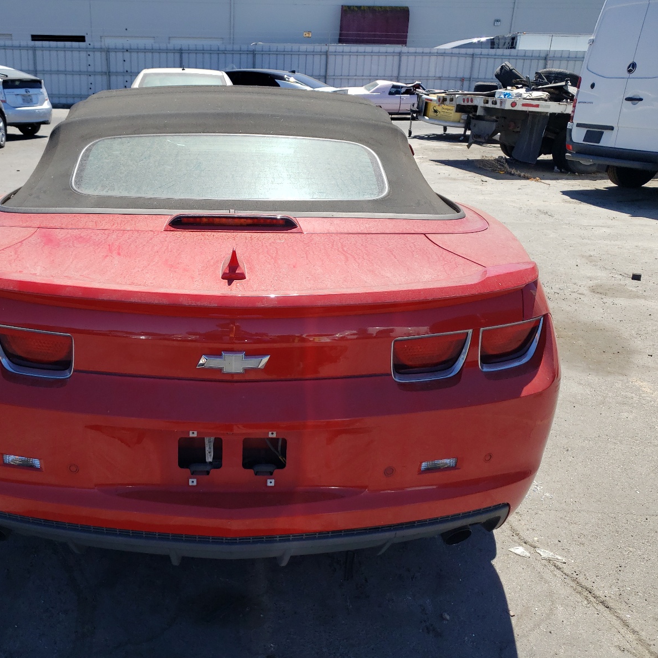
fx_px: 667
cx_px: 226
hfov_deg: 51.7
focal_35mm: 31
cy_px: 332
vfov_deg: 52.5
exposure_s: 1/2500
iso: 50
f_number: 1.5
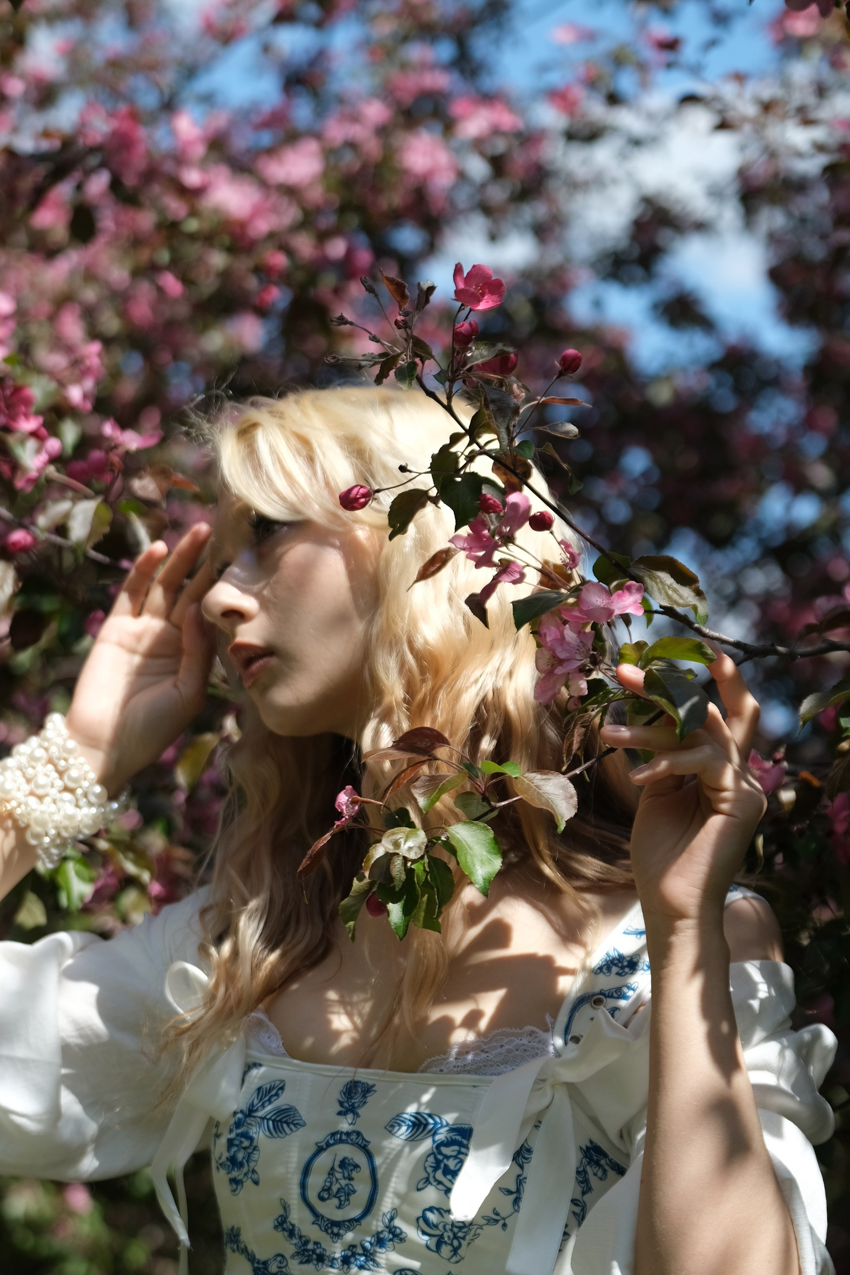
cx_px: 377
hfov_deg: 13.6
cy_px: 853
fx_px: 3576
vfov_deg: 20.1
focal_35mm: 101
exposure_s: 1/500
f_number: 3.2
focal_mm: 50
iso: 160
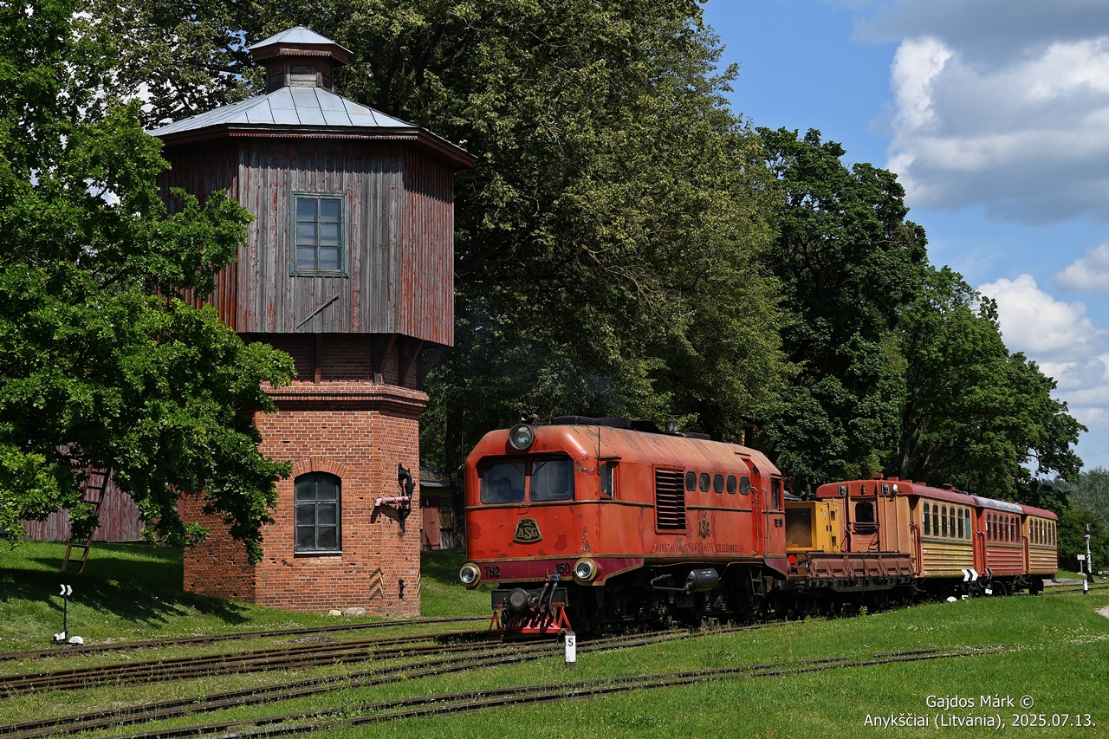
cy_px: 370
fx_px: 2218
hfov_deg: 28.1
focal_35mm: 72
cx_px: 554
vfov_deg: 18.9
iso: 200
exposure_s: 1/800
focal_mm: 48
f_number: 8
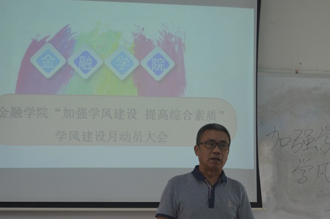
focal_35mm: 87
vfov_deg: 15.6
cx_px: 216
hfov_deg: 23.3
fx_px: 796
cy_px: 159
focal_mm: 32
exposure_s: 1/60
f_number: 4.8
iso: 400
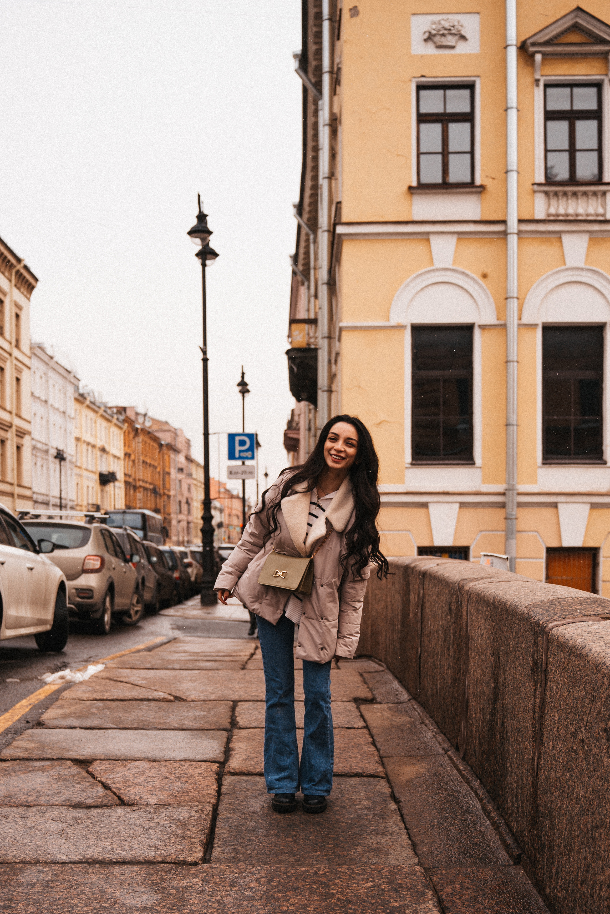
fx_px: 712
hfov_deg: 46.4
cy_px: 457
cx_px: 305
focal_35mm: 28
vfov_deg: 65.5
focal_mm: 28
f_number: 2.8
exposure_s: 1/800
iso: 100
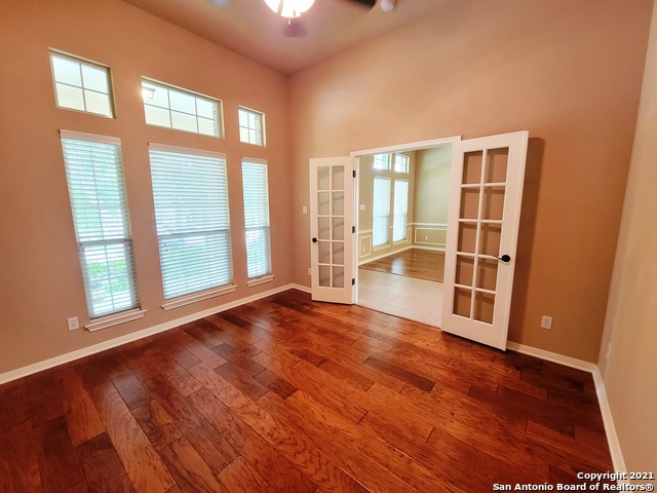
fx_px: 247
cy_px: 246
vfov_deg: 89.9
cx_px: 328
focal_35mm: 13
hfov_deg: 106.2
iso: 500
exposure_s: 1/29
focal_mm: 2.2
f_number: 2.2
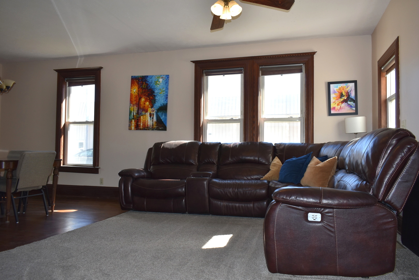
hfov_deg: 67.4
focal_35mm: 27
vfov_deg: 47.9
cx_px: 210
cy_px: 140
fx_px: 314
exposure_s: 1/200
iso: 360
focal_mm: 18
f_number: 5
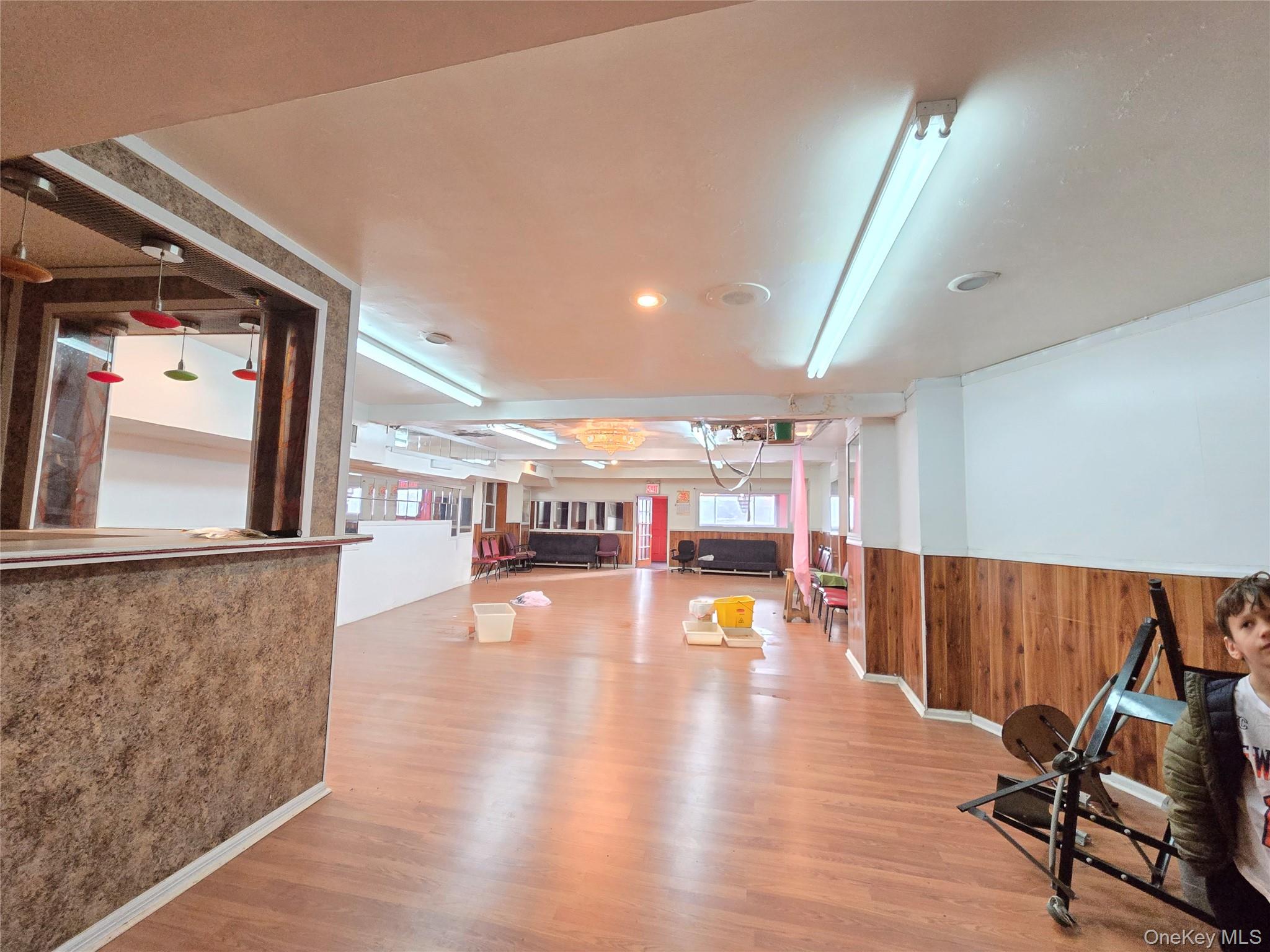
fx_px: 477
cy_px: 476
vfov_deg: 89.9
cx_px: 635
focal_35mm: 13
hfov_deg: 106.2
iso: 640
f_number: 2.2
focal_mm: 2.2
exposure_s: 1/60
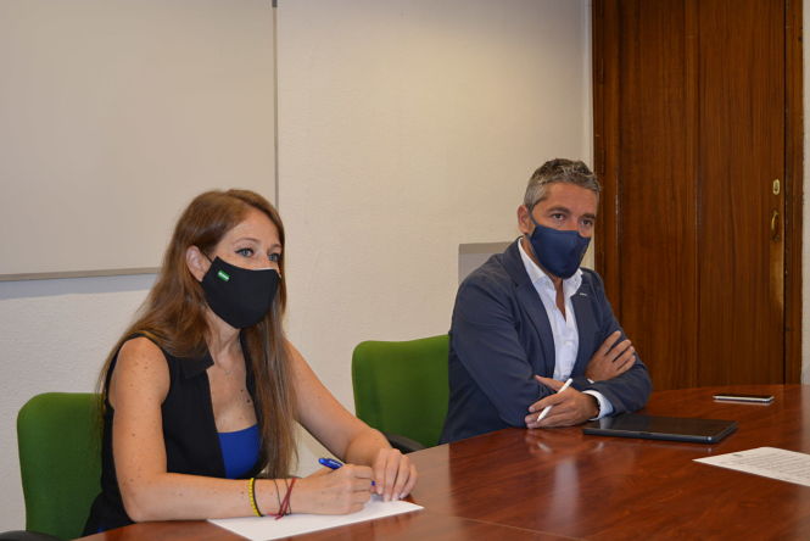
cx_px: 405
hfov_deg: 37.8
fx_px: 1182
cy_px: 270
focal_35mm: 52
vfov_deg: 25.8
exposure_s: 1/60
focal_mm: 35
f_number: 4.5
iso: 400
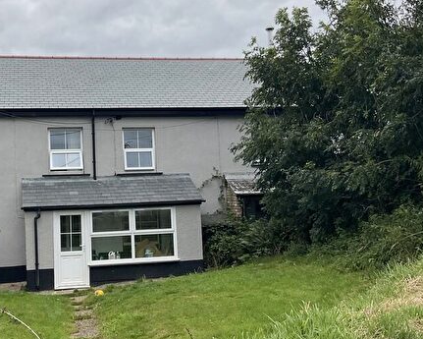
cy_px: 163
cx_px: 132
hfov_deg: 39.7
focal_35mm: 46
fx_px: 576
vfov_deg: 32.8
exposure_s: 1/1577
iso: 16
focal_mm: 3
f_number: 1.8
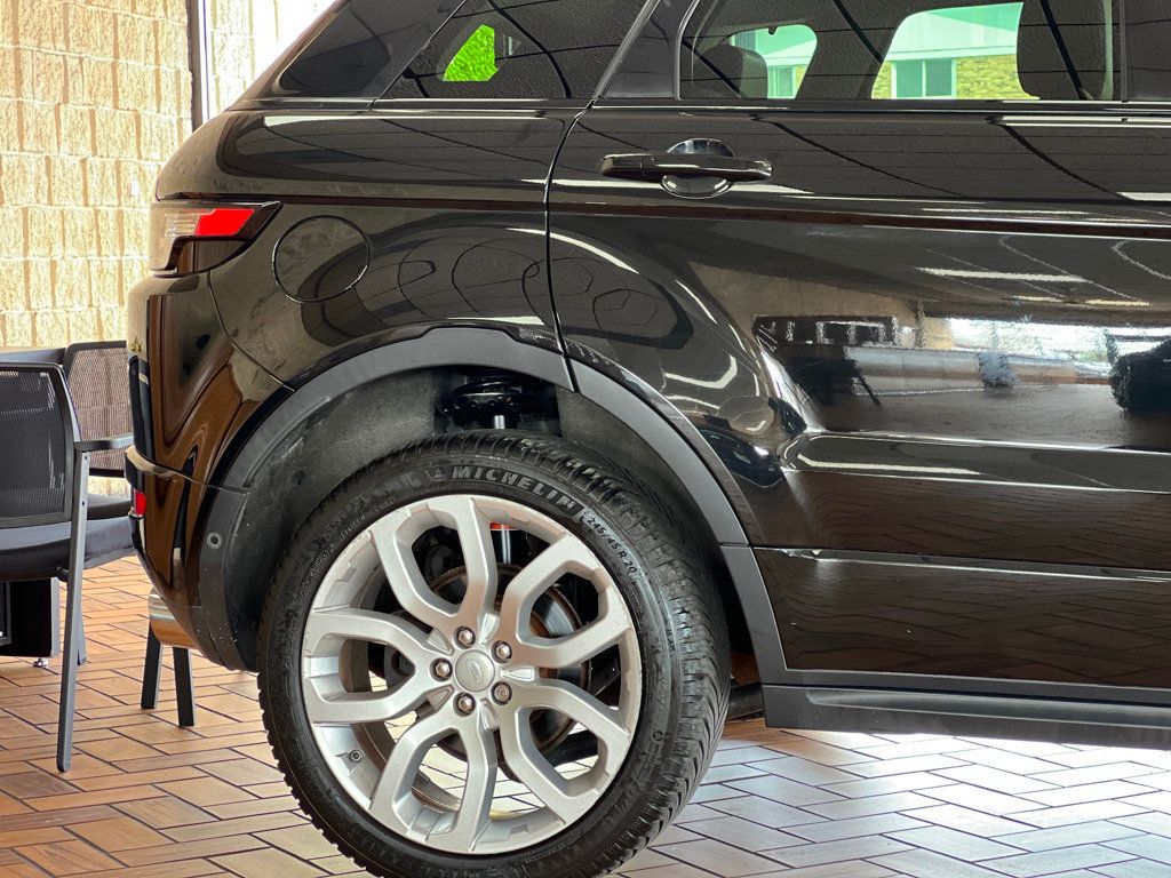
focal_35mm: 77
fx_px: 2605
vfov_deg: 19.1
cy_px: 439
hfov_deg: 25.3
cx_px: 586
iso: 200
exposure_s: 1/40
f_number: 2.8
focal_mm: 9
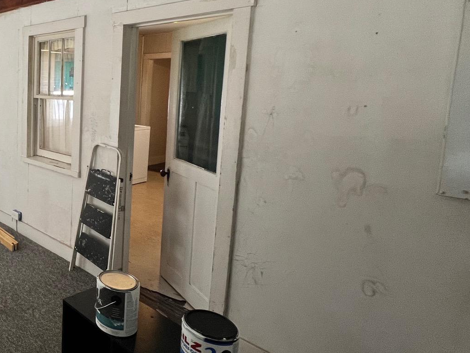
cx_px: 2
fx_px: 353
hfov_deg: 53.3
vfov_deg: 52.6
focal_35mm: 26
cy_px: 135
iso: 200
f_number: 1.8
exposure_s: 1/60
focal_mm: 1.57
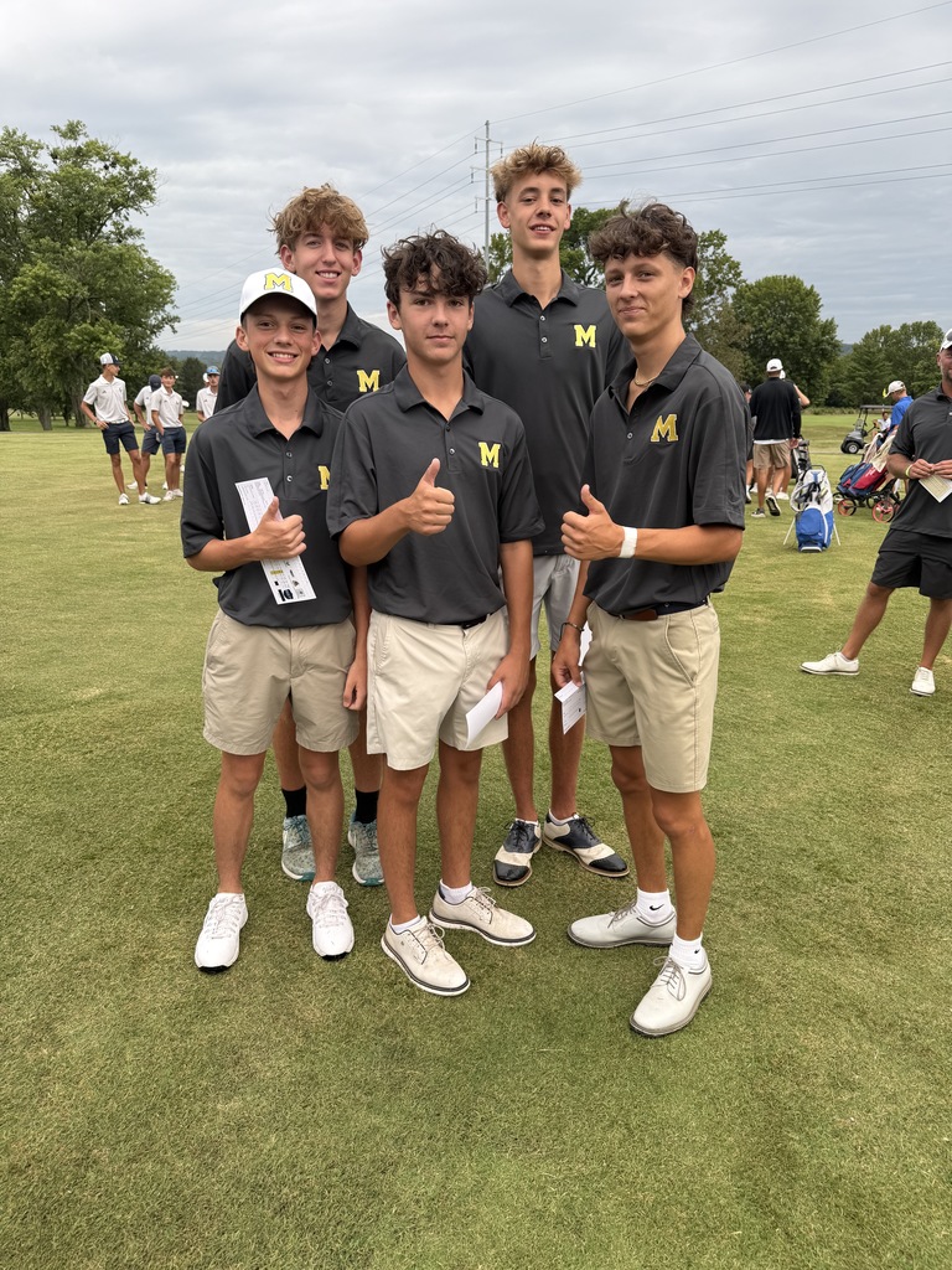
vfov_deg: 71.6
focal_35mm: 24
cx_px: 476
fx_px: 880
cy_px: 635
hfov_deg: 56.8
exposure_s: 1/580
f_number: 1.78
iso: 80
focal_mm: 6.76
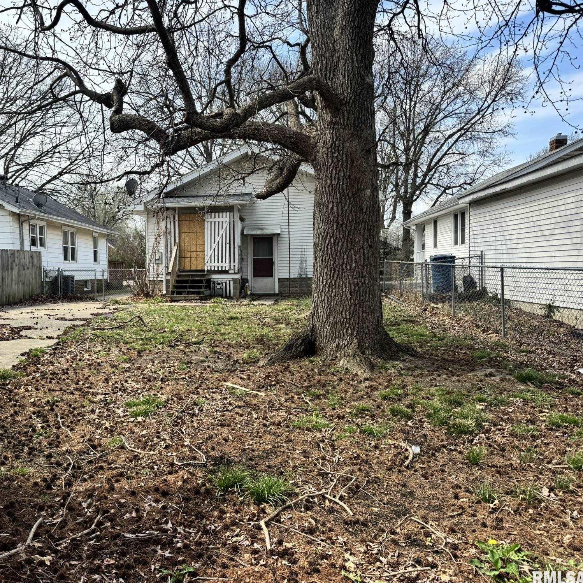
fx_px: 553
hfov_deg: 54.5
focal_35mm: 29
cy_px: 292
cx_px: 193
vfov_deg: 55.6
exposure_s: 1/1721
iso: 80
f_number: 1.78
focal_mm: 6.76
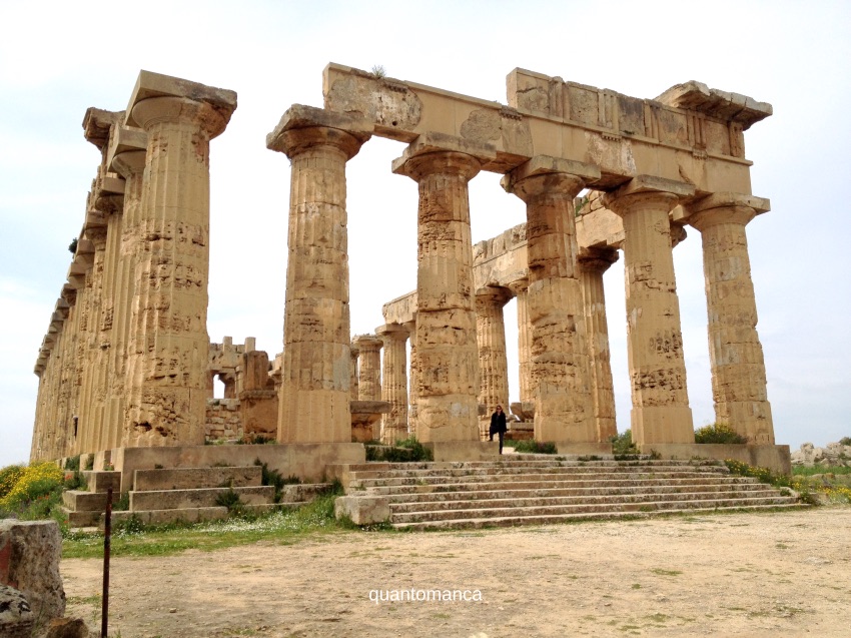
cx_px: 426
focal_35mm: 35
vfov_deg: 40.7
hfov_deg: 52.6
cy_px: 319
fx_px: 860
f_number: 2.4
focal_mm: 4.28
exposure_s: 1/2513
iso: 50
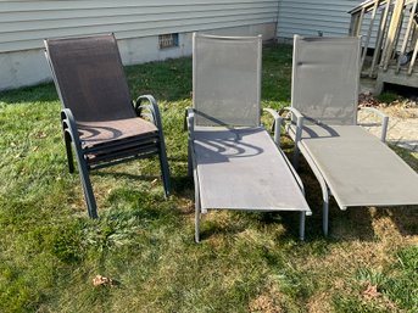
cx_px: 209
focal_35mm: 29
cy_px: 156
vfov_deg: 48.2
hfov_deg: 61.7
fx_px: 350
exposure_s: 1/997
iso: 25
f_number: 1.8
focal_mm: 3
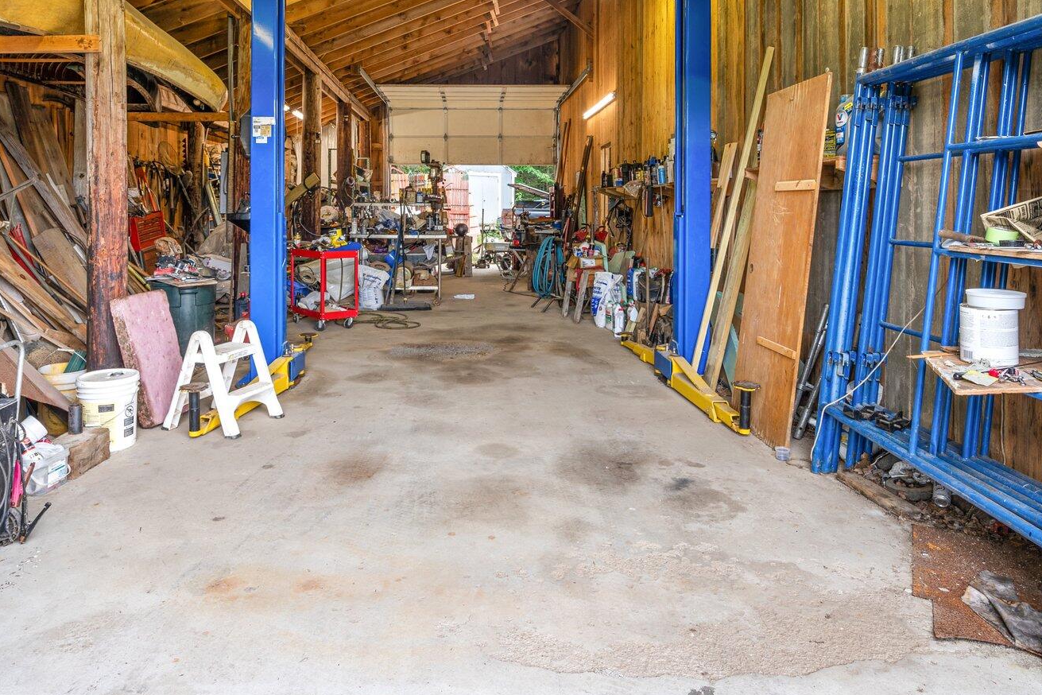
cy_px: 210
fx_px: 724
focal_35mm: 25
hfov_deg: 71.3
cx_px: 468
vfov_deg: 50.0
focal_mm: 16
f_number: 9
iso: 50
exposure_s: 1/4
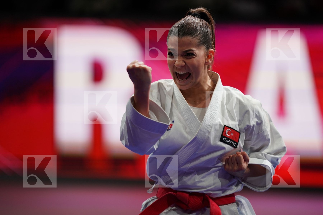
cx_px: 162
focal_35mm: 400
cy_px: 108
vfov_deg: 3.4
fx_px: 3589
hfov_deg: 5.2
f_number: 2.8
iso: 1000
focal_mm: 400
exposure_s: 1/500
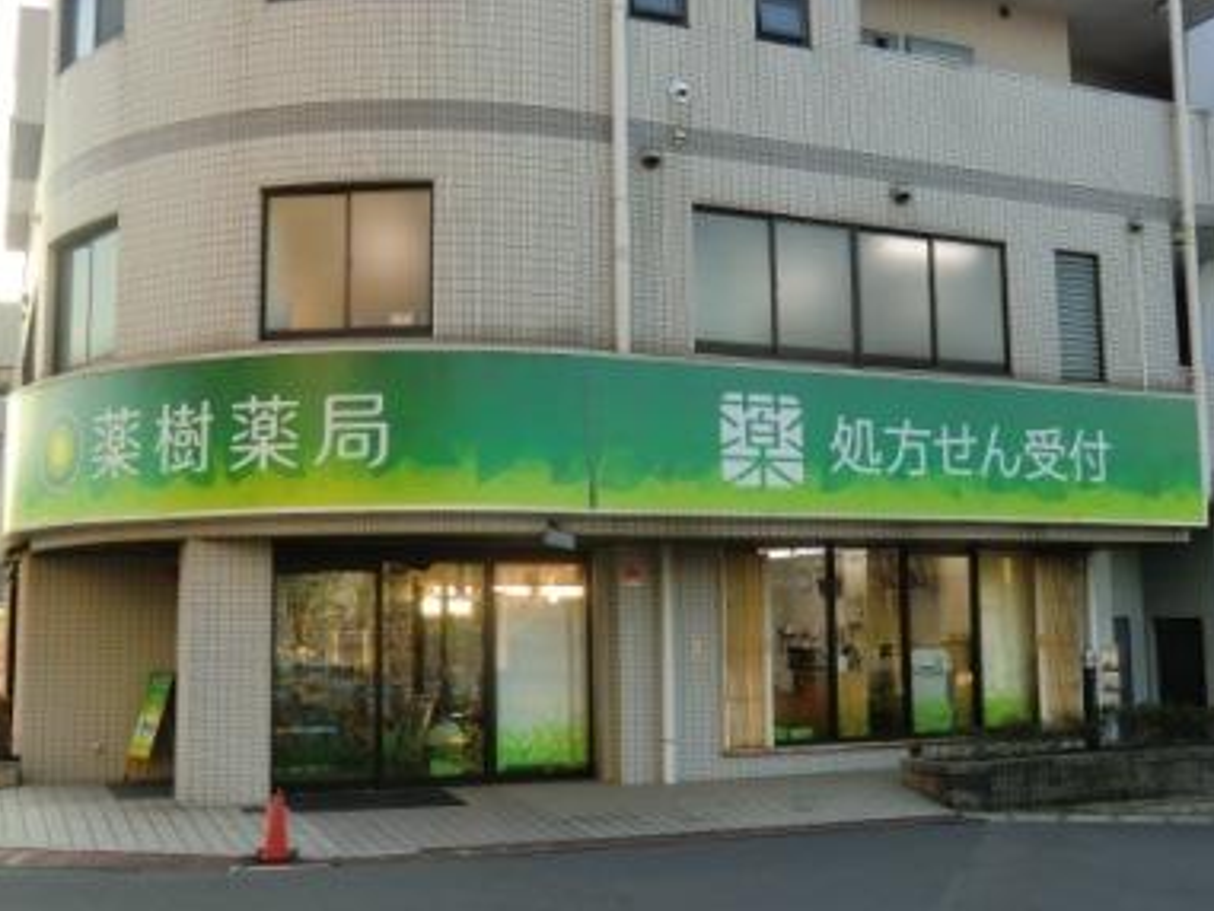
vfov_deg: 36.0
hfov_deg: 46.8
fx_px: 1403
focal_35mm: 40
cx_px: 634
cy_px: 456
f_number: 3.6
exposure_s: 1/100
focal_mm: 6.1
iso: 64
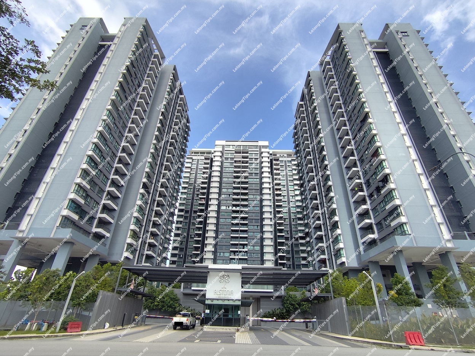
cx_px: 238
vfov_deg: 78.1
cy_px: 178
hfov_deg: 94.5
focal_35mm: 16
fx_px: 220
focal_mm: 1.65
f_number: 2.2
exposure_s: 1/1173
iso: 50
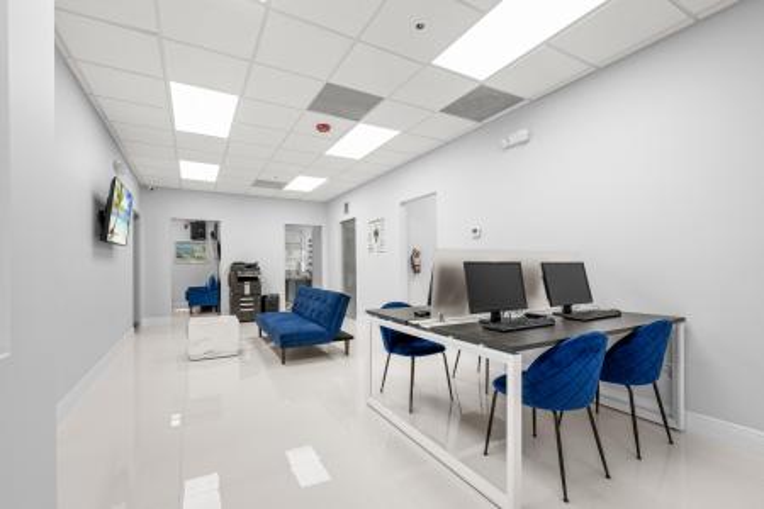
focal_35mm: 14
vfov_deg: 81.2
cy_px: 254
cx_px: 382
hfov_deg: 104.3
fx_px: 297
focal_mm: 14
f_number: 8
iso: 500
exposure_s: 1/50
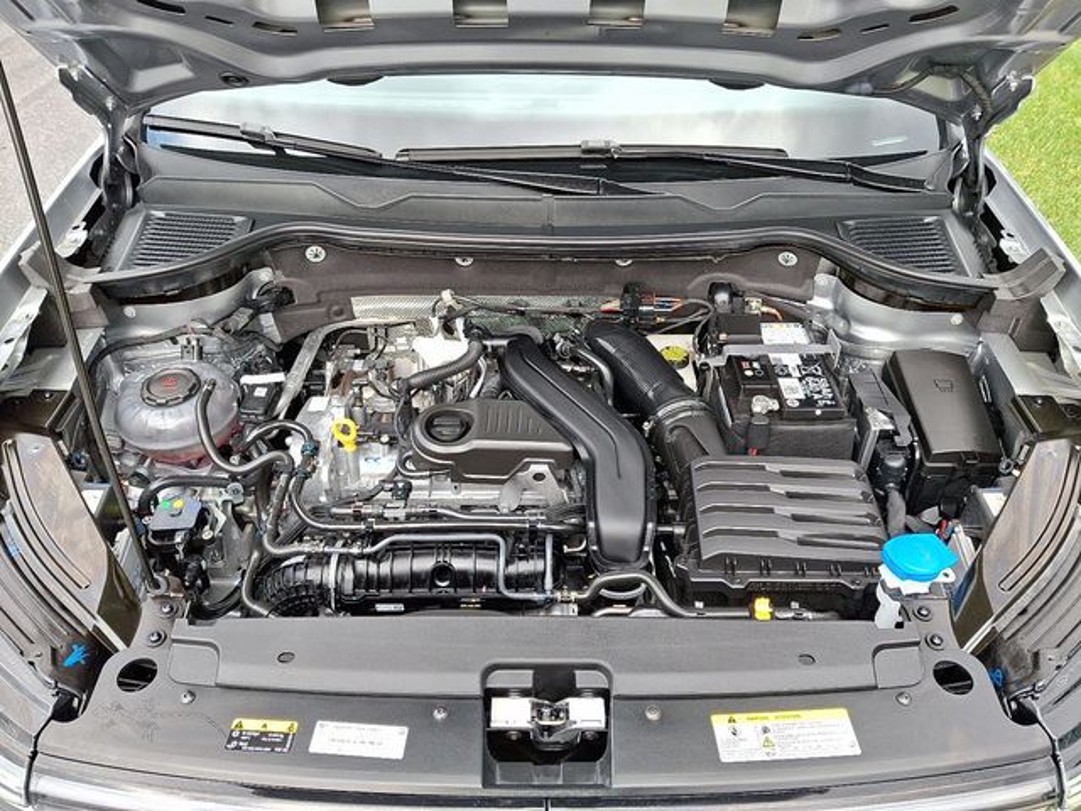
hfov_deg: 69.4
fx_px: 781
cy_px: 406
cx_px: 540
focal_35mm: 25
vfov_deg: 54.9
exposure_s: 1/120
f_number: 1.8
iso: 38
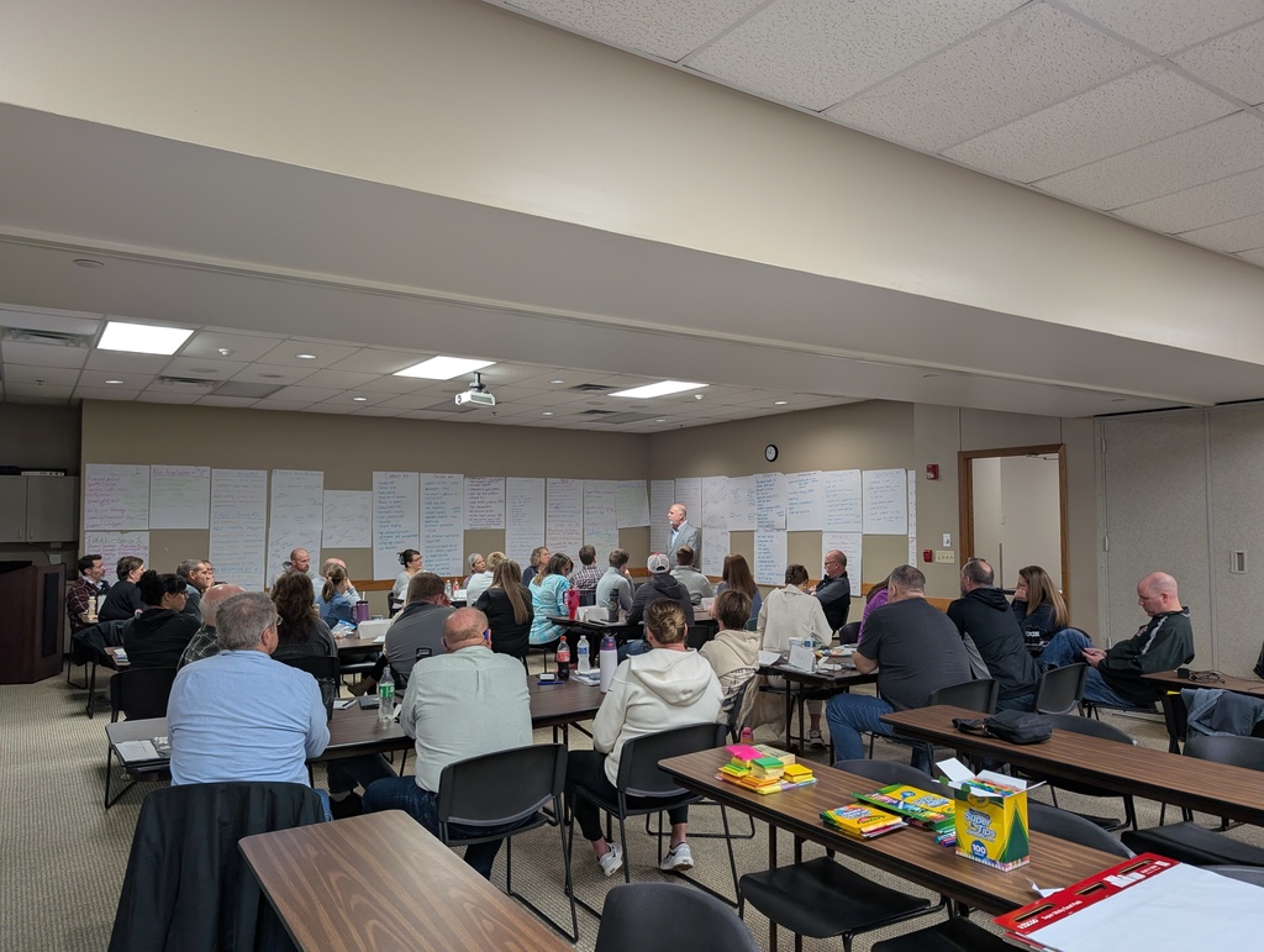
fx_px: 878
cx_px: 632
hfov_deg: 71.5
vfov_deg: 56.9
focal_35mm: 24
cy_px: 476
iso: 54
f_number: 1.68
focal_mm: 6.9
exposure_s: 1/30
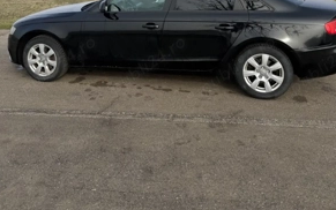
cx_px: 171
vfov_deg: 32.7
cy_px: -10
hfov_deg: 55.3
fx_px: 321
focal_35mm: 35
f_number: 1.78
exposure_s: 1/4167
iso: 80
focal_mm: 6.76
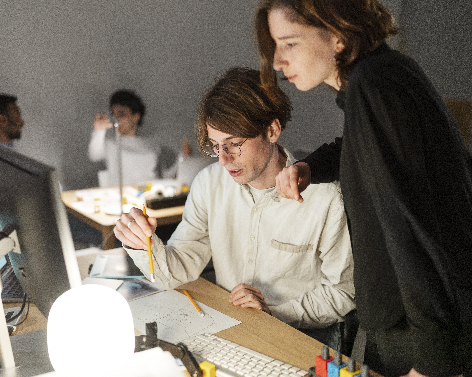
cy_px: 191
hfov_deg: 45.6
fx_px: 559
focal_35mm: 40
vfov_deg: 37.3
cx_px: 198
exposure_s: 1/250
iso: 800
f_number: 1.4
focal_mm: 35
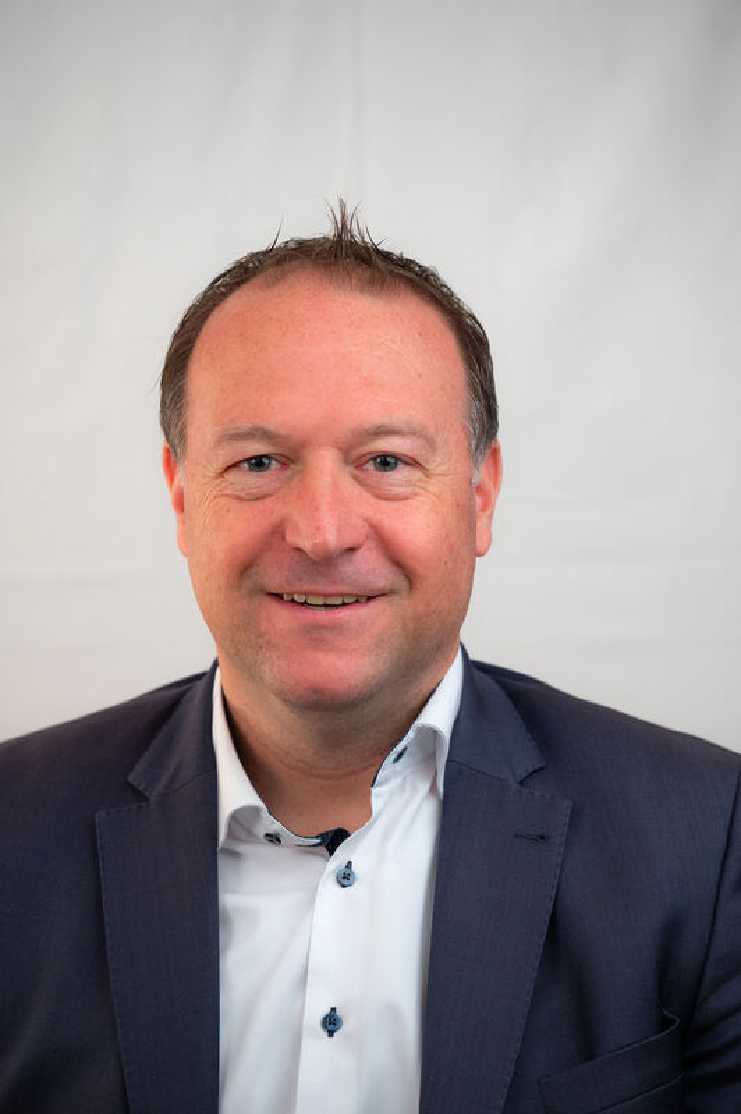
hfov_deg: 11.4
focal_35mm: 120
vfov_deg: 17.1
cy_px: 557
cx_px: 370
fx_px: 3711
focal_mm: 120
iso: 1600
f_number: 4
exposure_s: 1/125
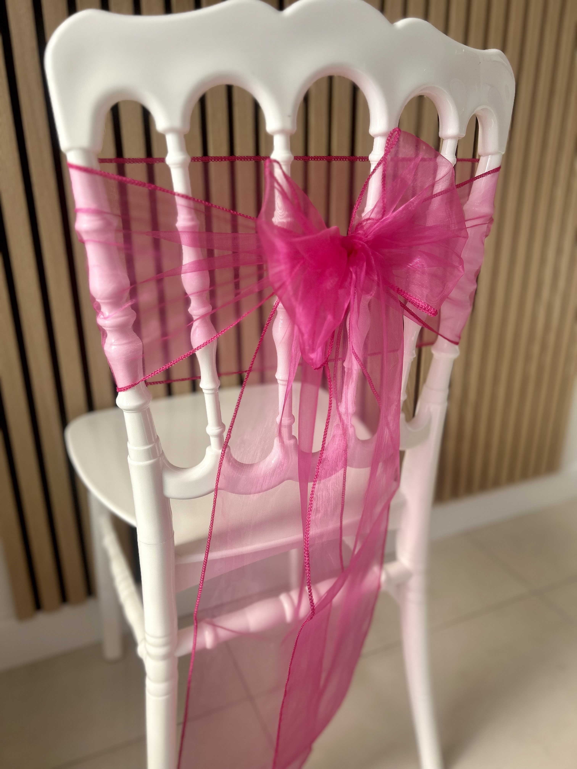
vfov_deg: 67.3
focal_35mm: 26
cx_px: 288
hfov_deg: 53.1
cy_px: 384
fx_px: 578
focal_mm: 5.7
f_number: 1.5
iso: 50
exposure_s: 1/1575
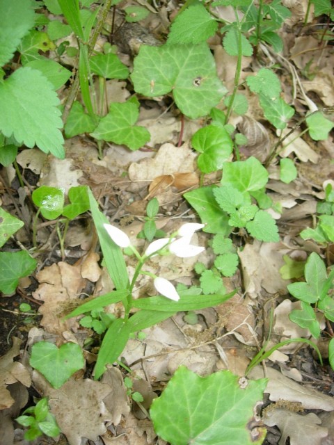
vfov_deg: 49.0
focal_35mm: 38
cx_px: 167
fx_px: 489
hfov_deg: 37.7
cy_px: 222
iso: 79
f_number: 2.8
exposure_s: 1/32
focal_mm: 7.8
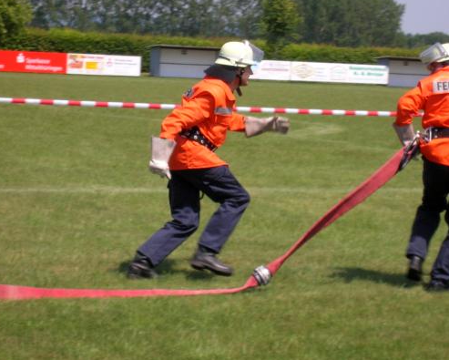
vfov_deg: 12.0
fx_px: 1715
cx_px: 240
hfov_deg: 14.9
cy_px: 167
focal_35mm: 129
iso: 50
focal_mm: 17.1
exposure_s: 1/133
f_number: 8.2
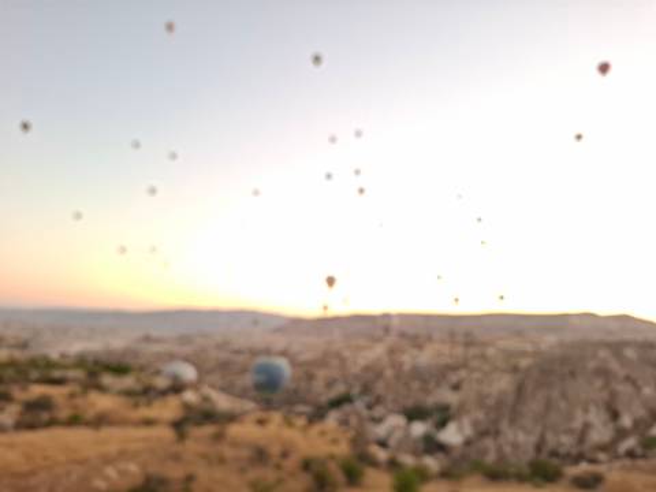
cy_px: 246
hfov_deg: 73.9
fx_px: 436
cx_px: 328
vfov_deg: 58.9
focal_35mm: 23
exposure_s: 1/100
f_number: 1.8
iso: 250
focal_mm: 5.54
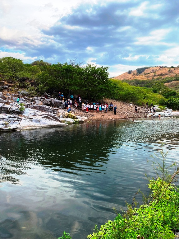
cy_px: 120
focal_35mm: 26
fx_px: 179
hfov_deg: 53.1
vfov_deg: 67.3
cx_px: 90
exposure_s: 1/546
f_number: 1.8
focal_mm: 4.25
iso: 32
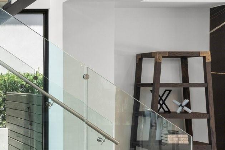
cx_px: -98
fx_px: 450
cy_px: 87
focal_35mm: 72
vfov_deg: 18.9
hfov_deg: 23.4
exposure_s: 1/25
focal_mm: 22
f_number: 11
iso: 250
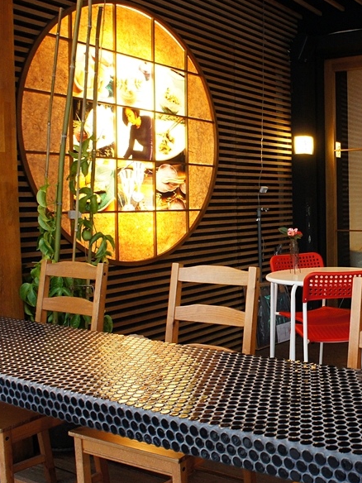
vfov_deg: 46.8
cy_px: 239
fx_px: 558
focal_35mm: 40
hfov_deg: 33.7
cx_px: 336
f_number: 8
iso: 1600
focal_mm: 18
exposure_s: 1/13
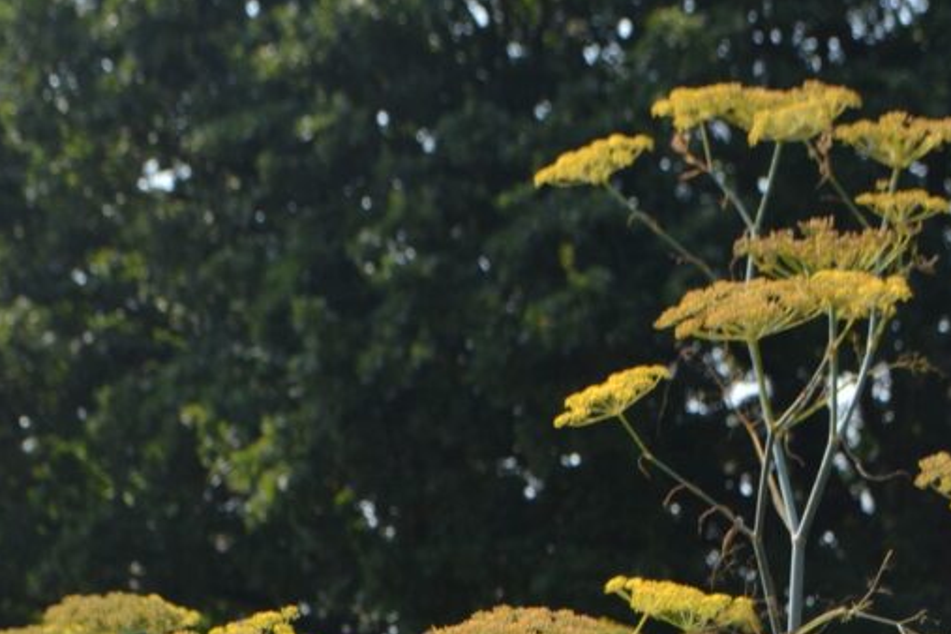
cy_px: 955
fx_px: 3355
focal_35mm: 127
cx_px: 483
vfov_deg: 10.4
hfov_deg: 16.1
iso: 640
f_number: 9
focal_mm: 42
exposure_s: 1/1000
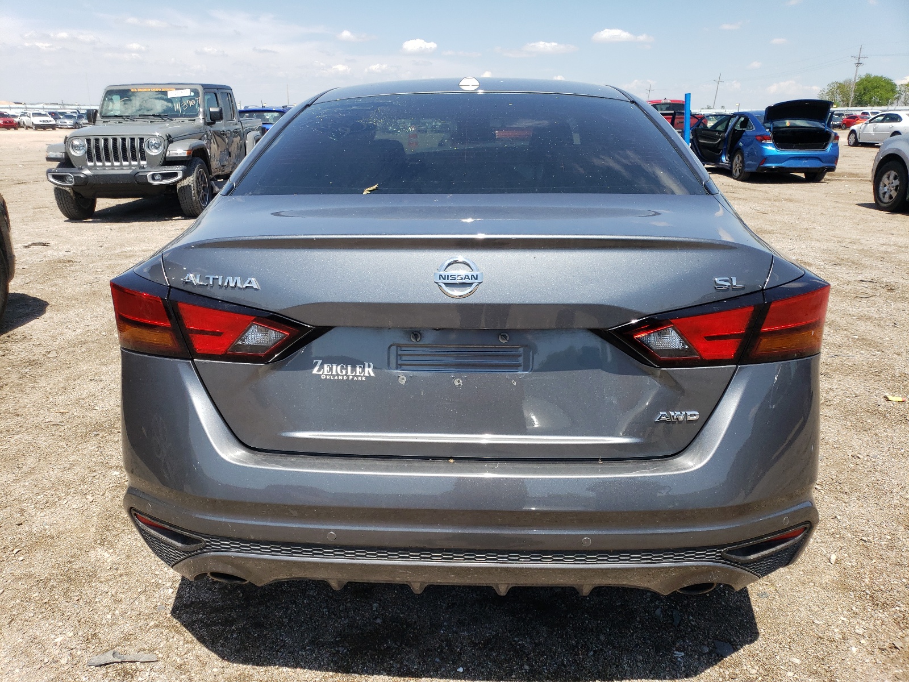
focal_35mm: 26
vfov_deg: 53.1
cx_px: 454
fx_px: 683
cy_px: 341
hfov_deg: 67.3
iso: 50
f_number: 1.5
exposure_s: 1/2000
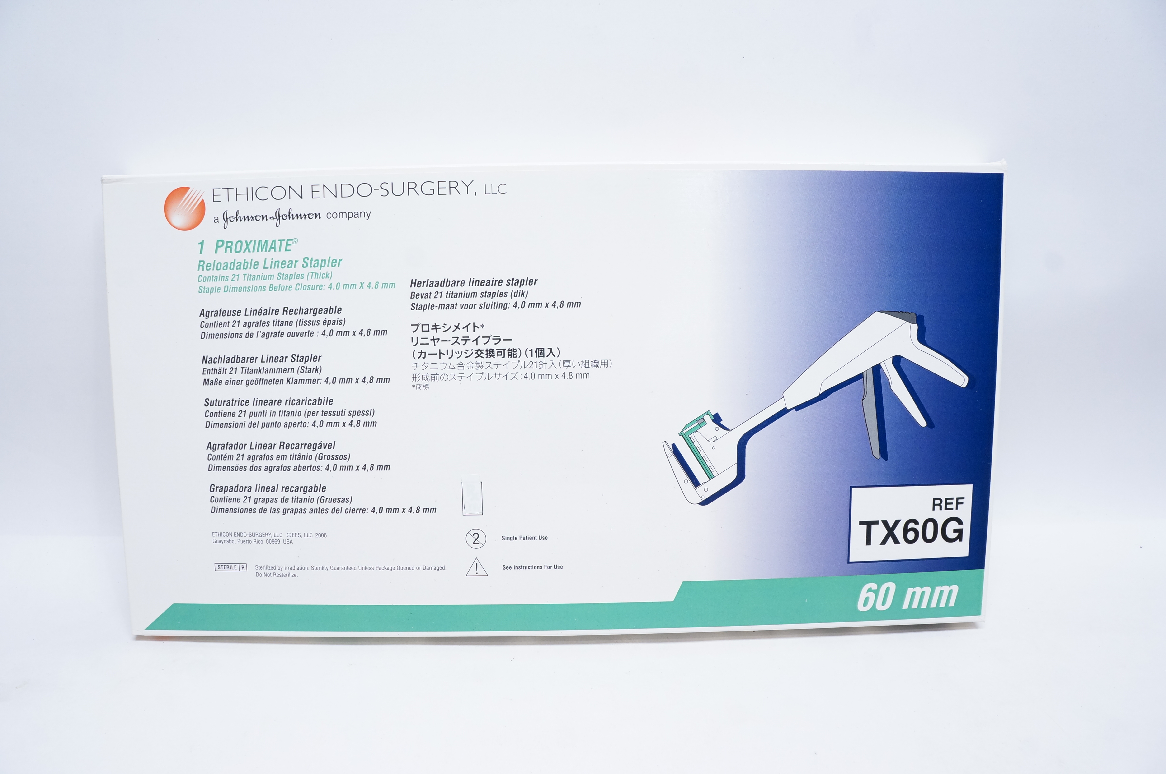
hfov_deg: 67.4
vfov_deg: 47.8
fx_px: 874
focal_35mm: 27
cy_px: 387
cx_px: 583
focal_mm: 18
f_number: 9
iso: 800
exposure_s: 1/20
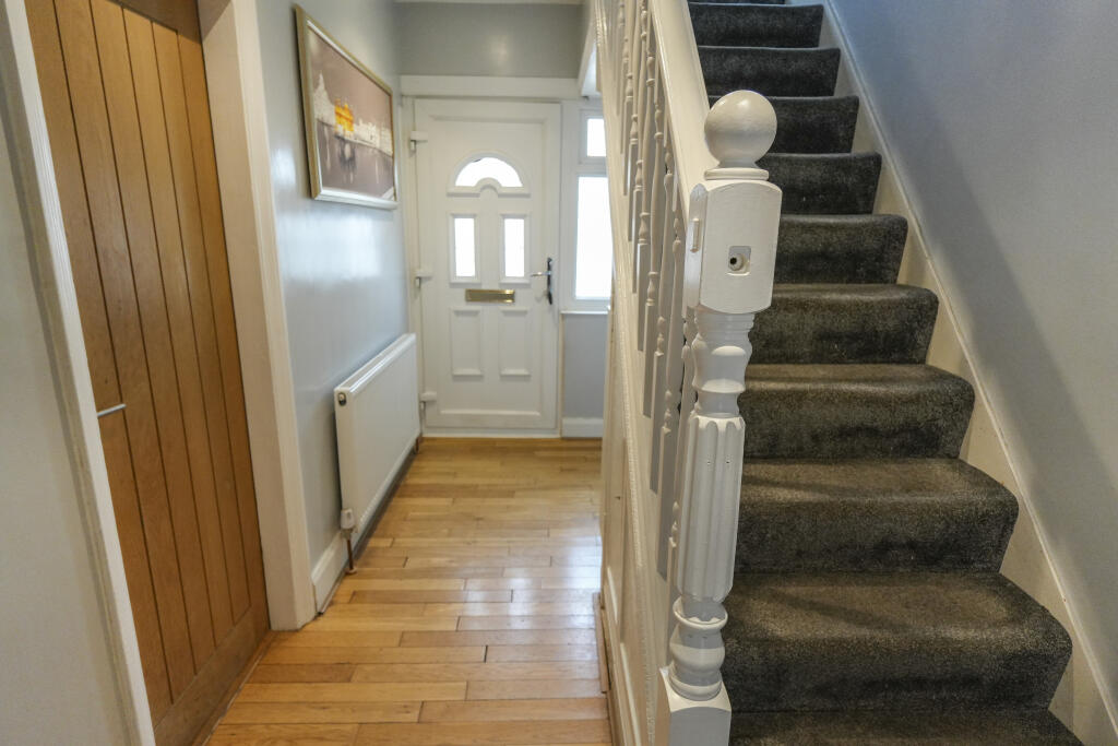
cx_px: 559
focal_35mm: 21
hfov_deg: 81.2
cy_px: 373
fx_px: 652
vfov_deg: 59.5
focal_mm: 14
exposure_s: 1/160
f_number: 4
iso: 1600
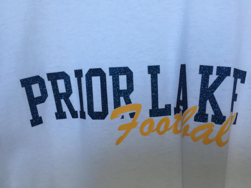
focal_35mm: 29
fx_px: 210
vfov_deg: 48.2
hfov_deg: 61.7
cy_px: 94
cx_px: 126
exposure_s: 1/60
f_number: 2.2
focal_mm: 4.15
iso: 40
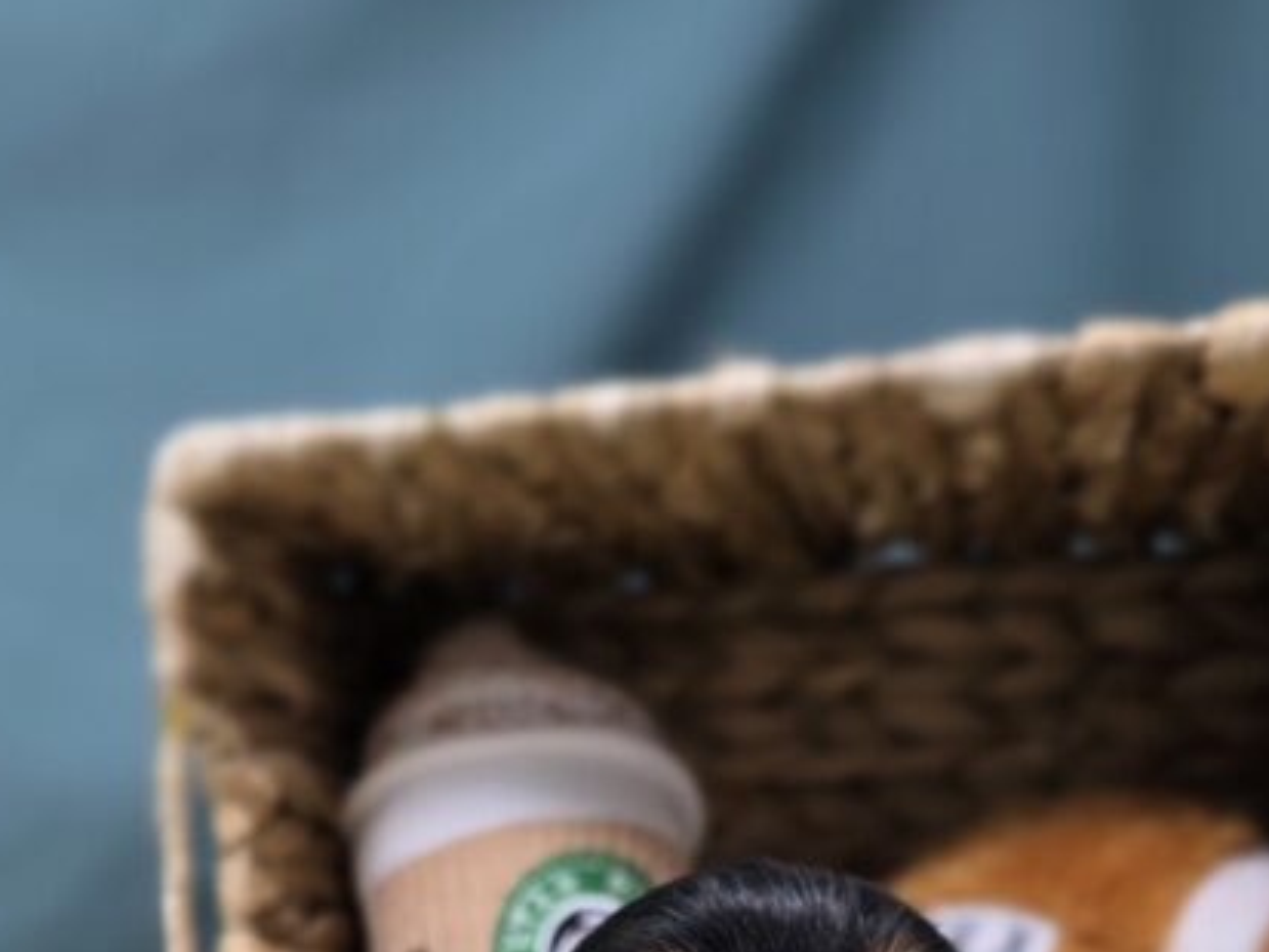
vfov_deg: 23.7
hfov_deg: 33.3
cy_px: 1102
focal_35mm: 57
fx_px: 2090
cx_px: 353
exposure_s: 1/120
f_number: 1.7
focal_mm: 6.3
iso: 64
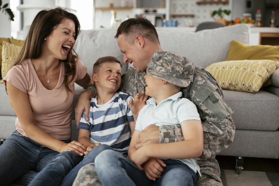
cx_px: 133
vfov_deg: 35.9
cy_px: 89
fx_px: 287
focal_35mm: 37
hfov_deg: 51.9
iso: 250
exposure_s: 1/400
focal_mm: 35
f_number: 2
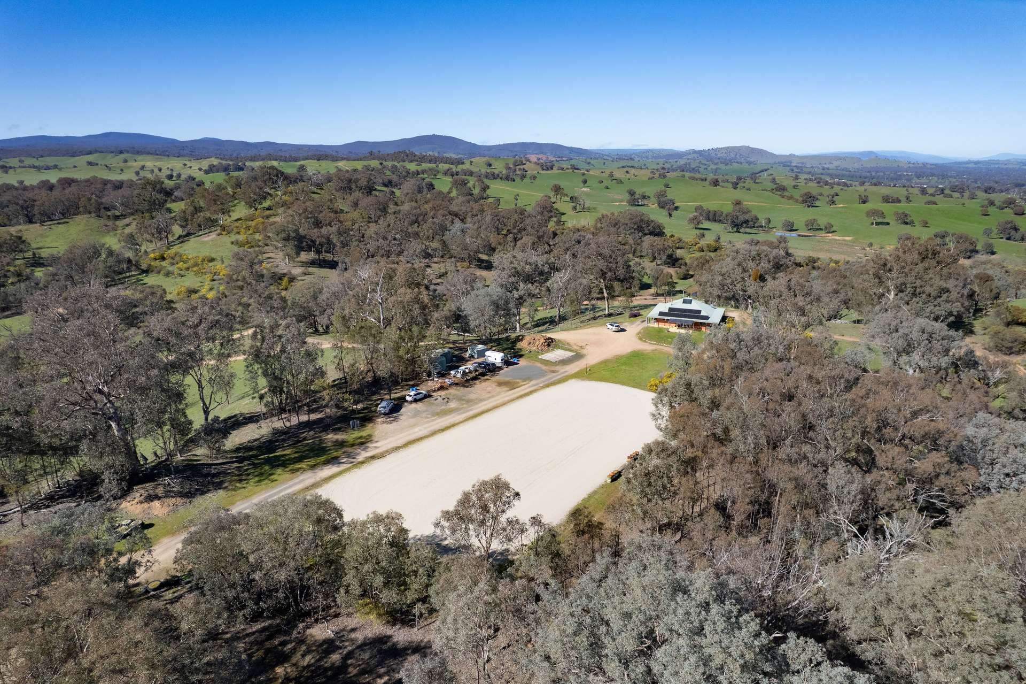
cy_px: 342
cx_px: 513
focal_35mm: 22
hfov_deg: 78.6
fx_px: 627
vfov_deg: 57.2
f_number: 2.8
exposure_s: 1/730
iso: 150
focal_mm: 8.38
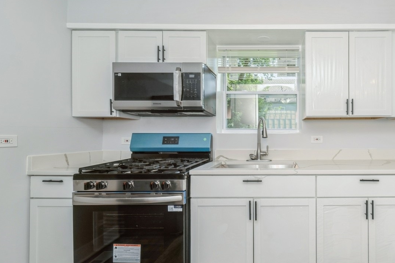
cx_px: 276
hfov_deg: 85.5
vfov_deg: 67.2
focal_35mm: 18
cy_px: 145
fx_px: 197
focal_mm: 12
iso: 200
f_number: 8
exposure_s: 1/125
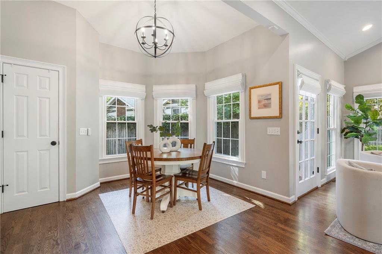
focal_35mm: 16
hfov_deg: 96.8
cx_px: 191
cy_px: 127
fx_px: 170
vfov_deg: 73.7
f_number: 7.1
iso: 640
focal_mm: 16
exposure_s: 1/80
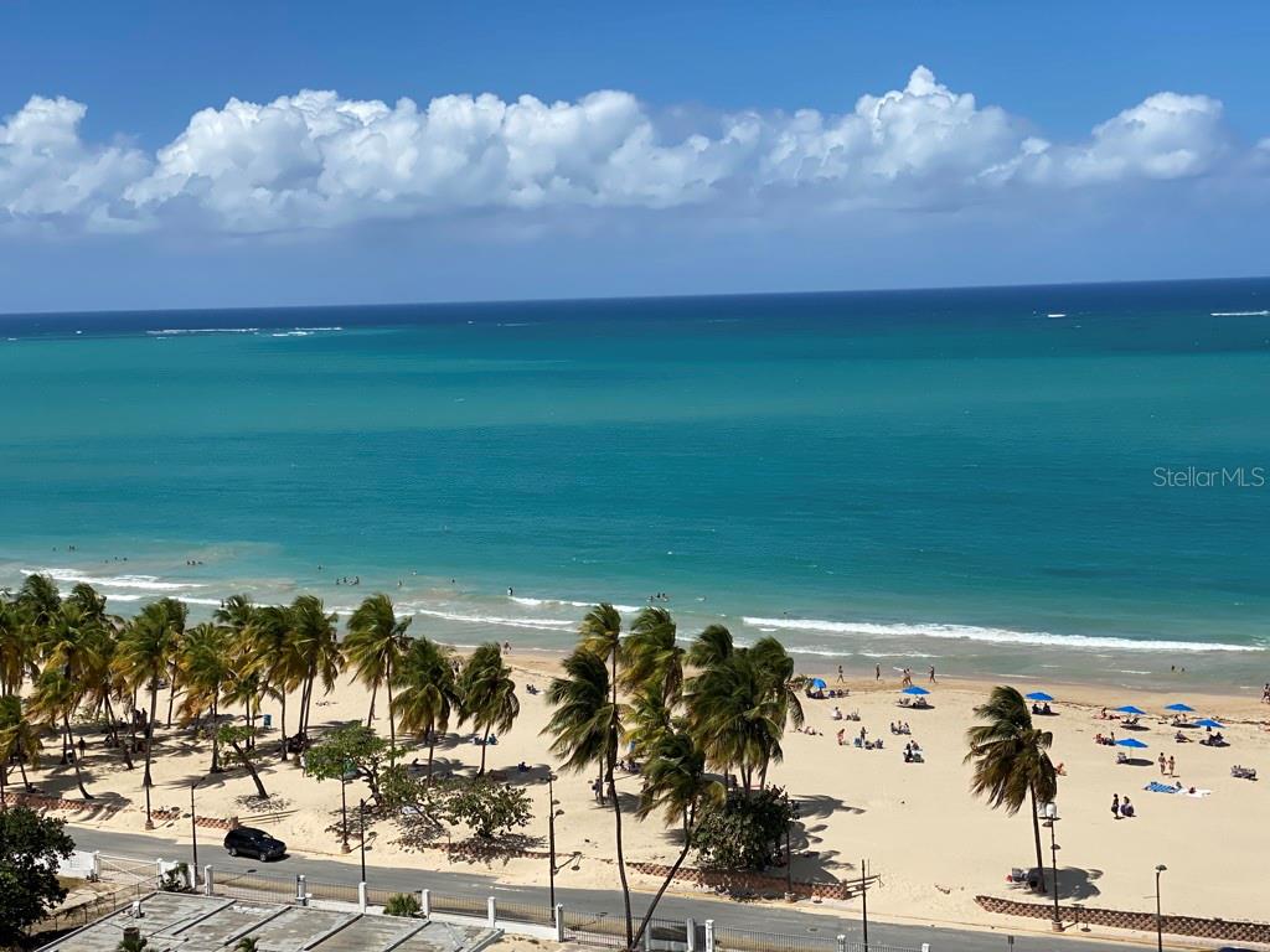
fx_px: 1908
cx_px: 635
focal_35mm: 52
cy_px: 476
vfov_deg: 28.0
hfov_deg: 36.8
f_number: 2
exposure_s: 1/2660
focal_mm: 6
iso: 20
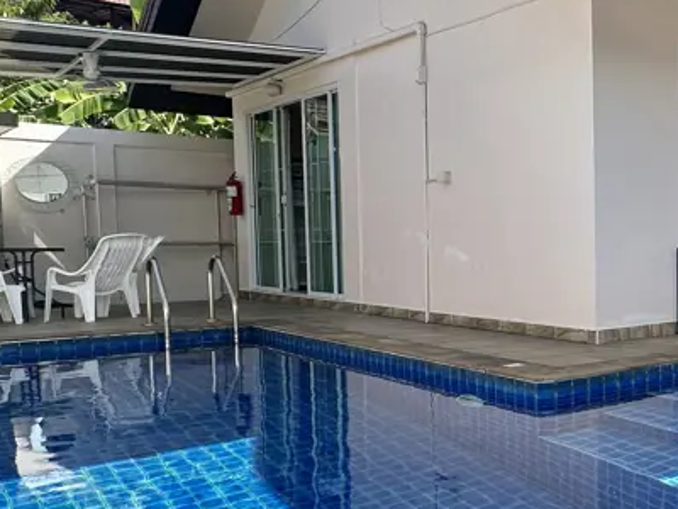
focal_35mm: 42
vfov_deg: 34.3
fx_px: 823
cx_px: 802
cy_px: 280
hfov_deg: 35.7
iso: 40
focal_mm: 2.22
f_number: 2.2
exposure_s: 1/888
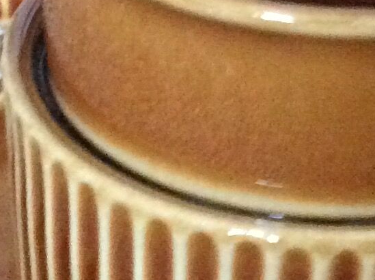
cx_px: 279
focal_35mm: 151
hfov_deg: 13.1
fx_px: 1633
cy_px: 128
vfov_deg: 9.8
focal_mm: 3.3
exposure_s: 1/17
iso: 640
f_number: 2.4
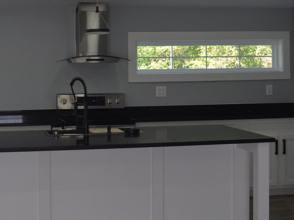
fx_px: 629
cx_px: 111
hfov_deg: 26.2
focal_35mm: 74
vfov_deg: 19.9
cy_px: 93
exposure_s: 1/80
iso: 400
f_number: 4.2
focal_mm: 26
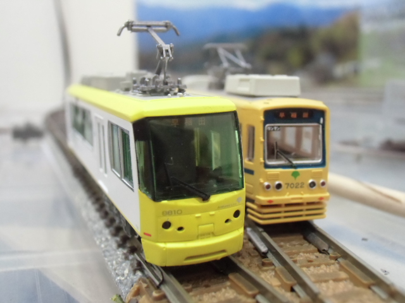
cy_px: 152
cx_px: 202
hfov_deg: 49.0
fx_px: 445
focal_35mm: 38
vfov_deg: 37.7
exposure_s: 1/15
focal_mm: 6.67
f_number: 3.9
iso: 800
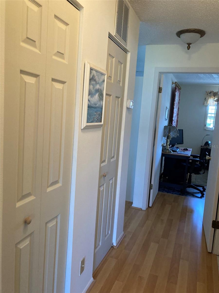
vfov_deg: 63.4
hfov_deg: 49.7
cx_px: 110
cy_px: 146
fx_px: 236
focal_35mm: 28
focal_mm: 3.99
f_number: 1.8
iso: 250
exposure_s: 1/60
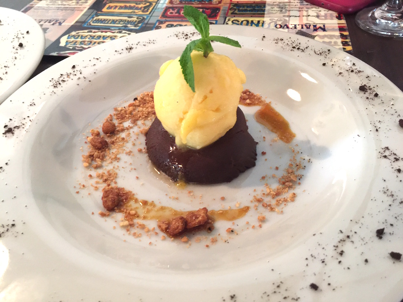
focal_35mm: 29
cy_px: 151
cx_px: 202
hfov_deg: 61.7
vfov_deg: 48.2
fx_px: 338
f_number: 2.2
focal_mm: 4.15
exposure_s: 1/4
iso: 64
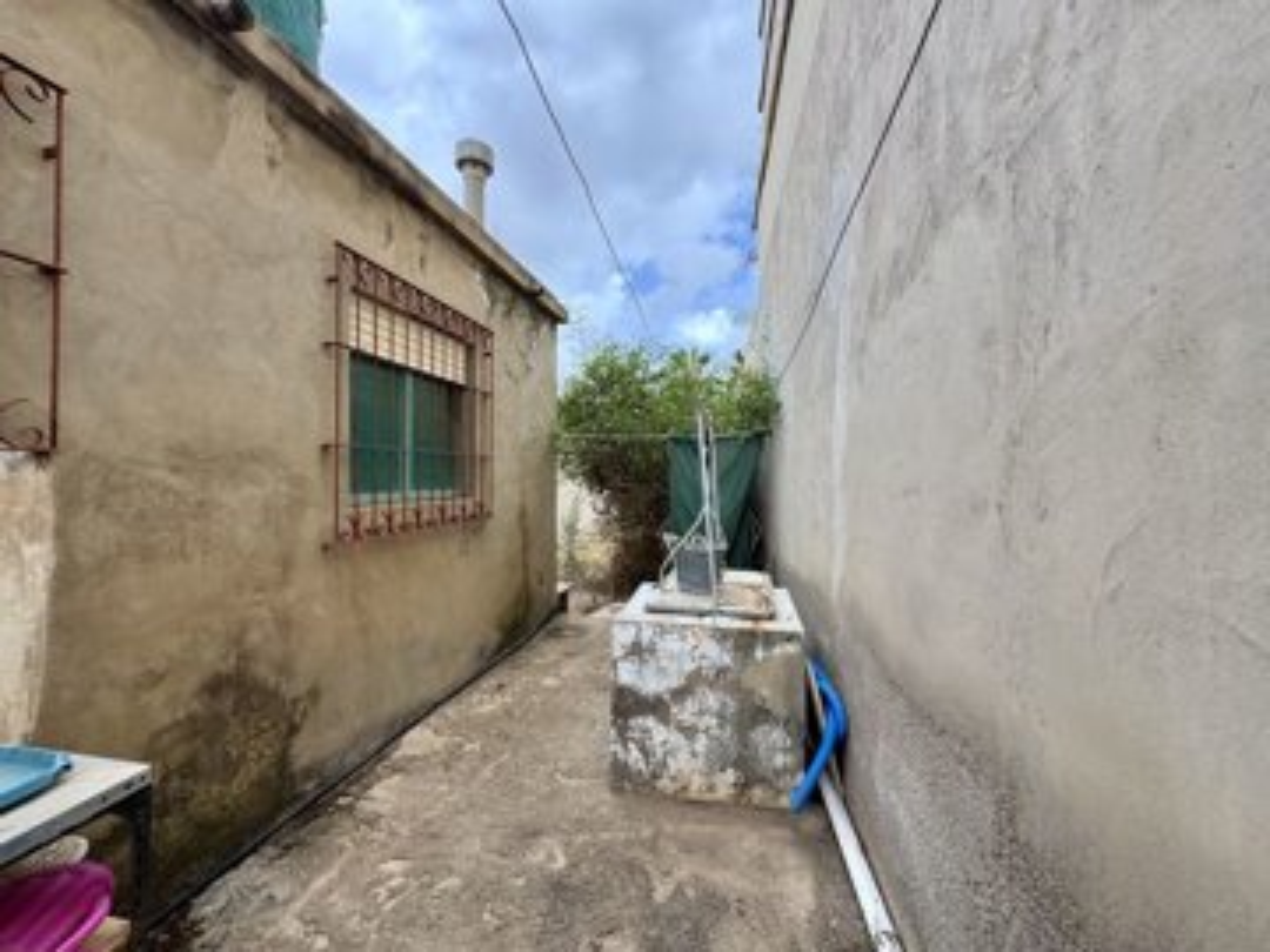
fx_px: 514
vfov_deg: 85.7
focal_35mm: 14
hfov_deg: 102.1
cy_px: 476
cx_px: 635
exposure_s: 1/351
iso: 40
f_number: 2.2
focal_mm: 2.22
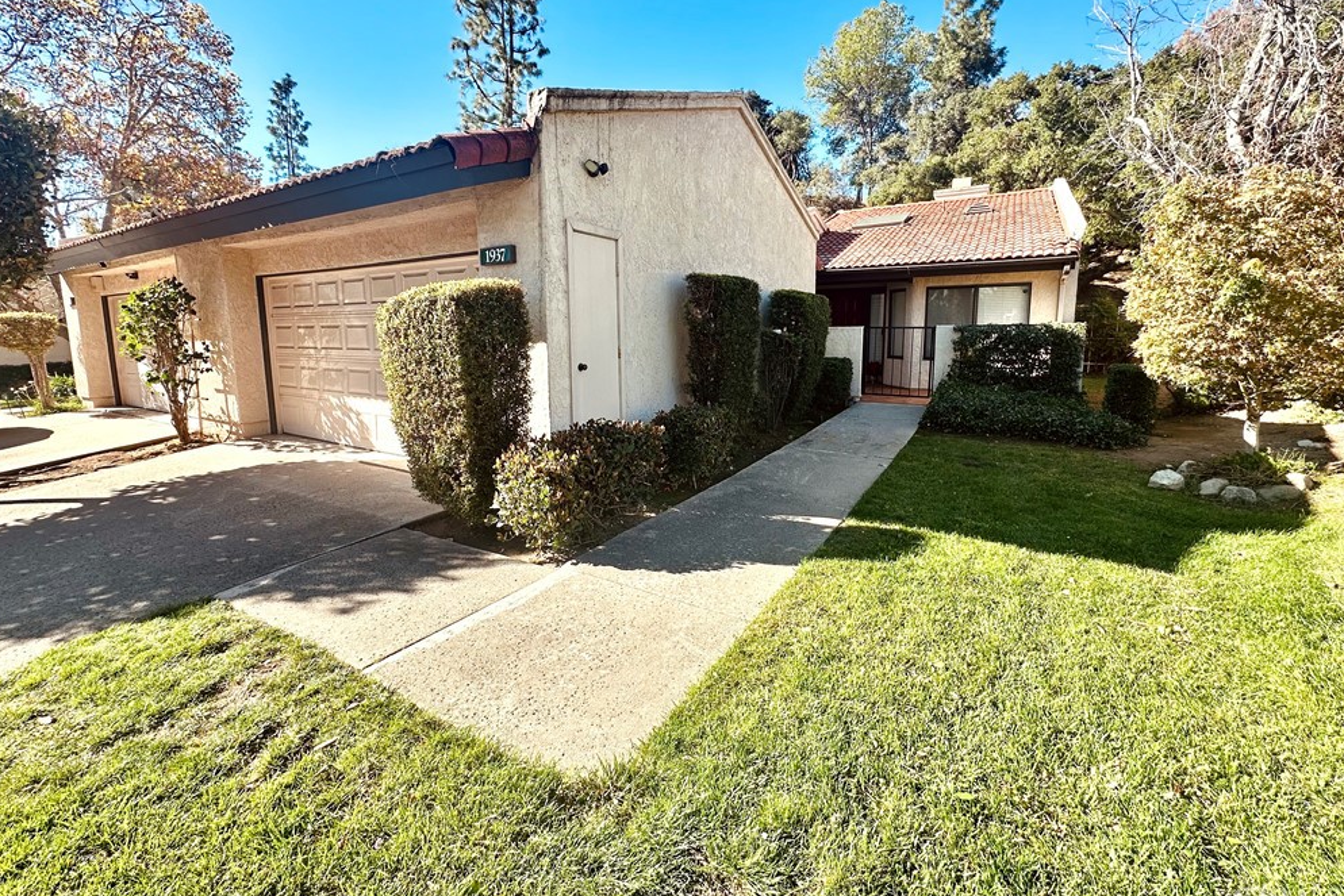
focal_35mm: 15
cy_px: 400
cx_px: 677
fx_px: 560
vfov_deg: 77.1
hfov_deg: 100.4
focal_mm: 2.22
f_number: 2.2
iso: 40
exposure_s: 1/326
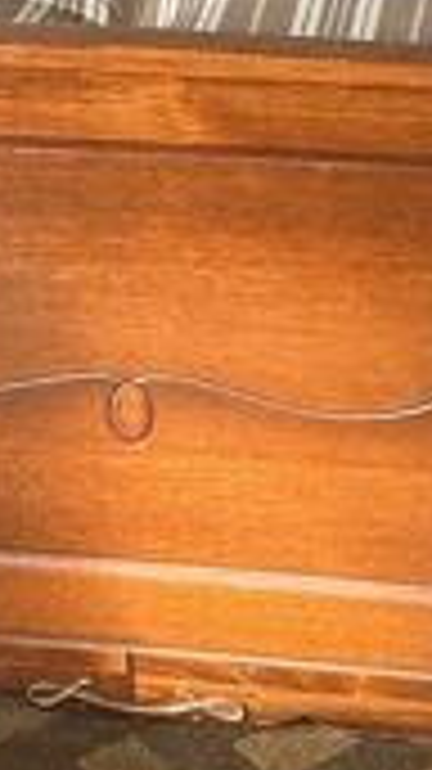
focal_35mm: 118
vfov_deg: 17.5
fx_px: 2407
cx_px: 230
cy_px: -81
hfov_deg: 10.3
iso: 160
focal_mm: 3
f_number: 1.8
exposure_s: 1/60
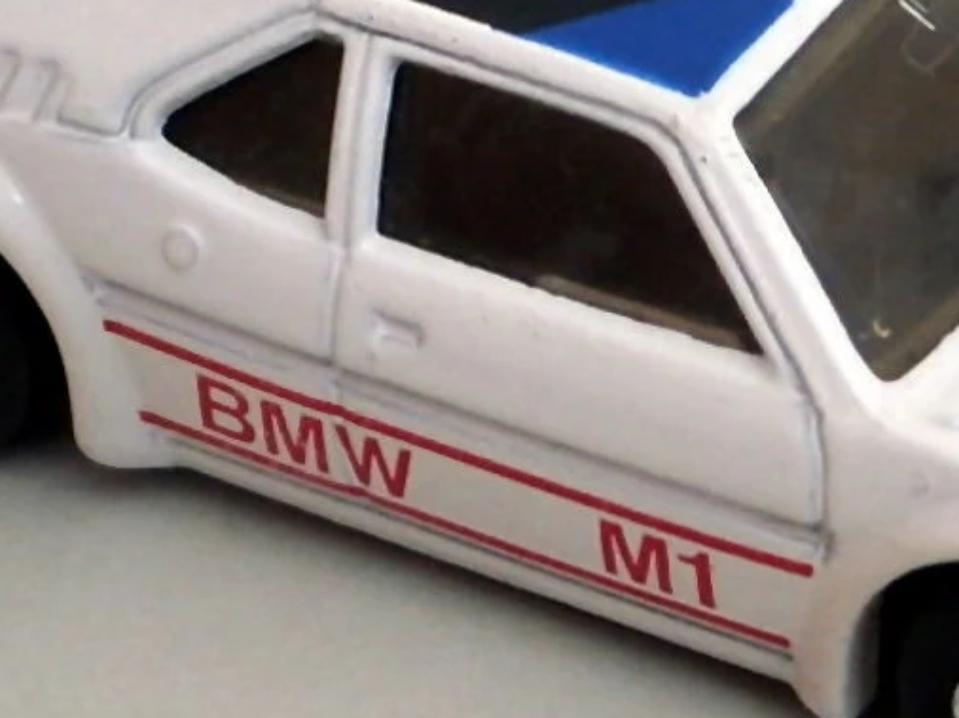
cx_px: 810
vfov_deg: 10.7
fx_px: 3821
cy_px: 255
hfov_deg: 14.2
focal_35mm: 138
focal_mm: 8.3
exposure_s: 1/40
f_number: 3.4
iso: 200
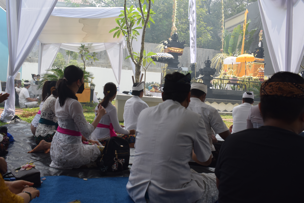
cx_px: 152
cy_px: 102
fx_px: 279
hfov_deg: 57.2
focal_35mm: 33
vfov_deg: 40.0
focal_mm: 22
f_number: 8
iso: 400
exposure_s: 1/500
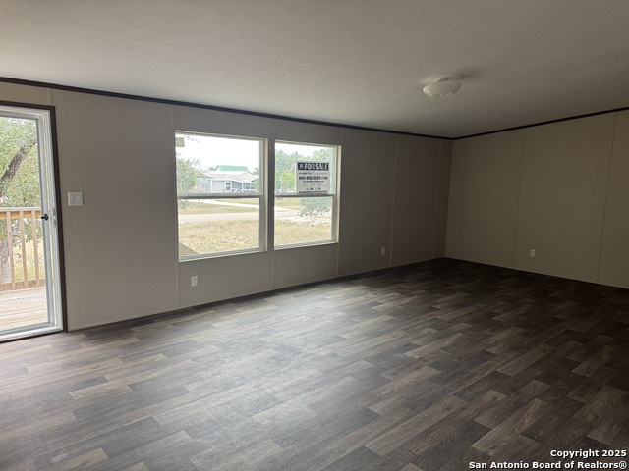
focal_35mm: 24
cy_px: 236
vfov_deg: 56.8
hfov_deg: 71.6
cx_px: 314
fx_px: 436
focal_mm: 6.76
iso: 200
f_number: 1.78
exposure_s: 1/66
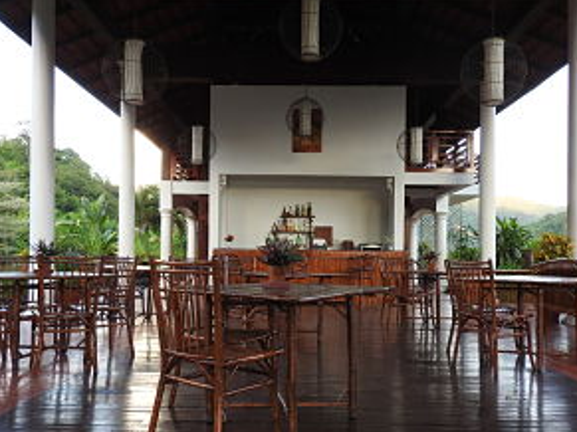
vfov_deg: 42.8
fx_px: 550
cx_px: 286
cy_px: 244
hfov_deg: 55.4
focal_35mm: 33
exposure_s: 1/30
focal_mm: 4.3
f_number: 3.3
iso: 110
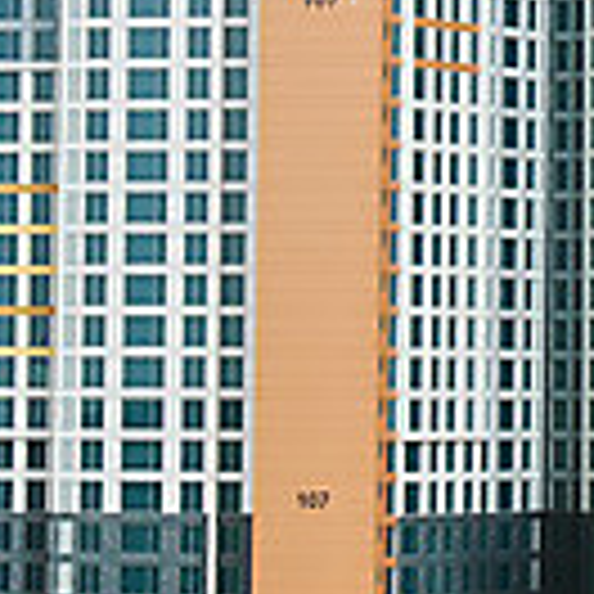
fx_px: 7630
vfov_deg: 4.5
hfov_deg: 4.4
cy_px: 4
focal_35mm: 393
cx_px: 947
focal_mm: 102
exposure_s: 1/125
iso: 100
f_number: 14
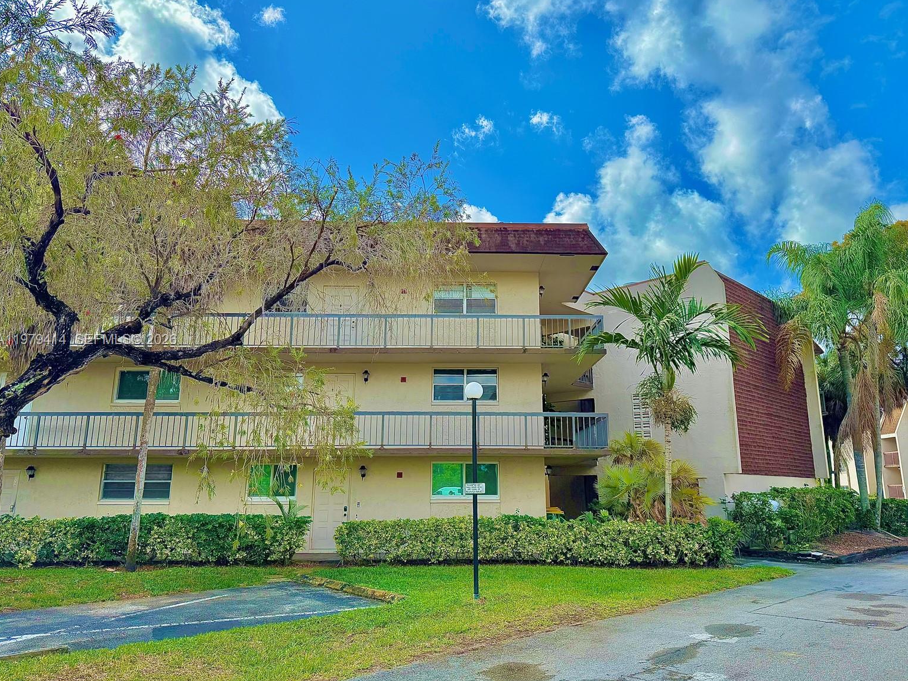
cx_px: 466
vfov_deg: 54.9
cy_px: 340
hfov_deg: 69.4
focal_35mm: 25
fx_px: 656
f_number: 1.78
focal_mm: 6.76
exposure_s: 1/4673
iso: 100
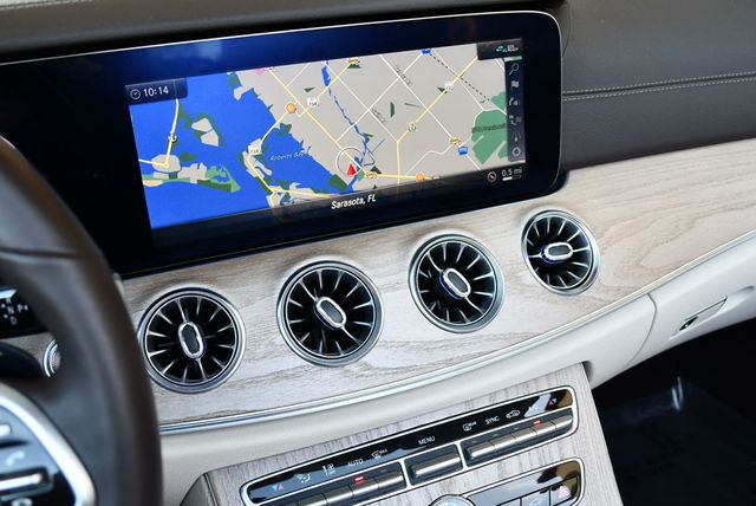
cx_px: 378
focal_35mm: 36
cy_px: 253
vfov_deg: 36.9
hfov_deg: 53.1
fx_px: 757
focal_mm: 18
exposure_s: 1/250
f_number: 3.5
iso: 560
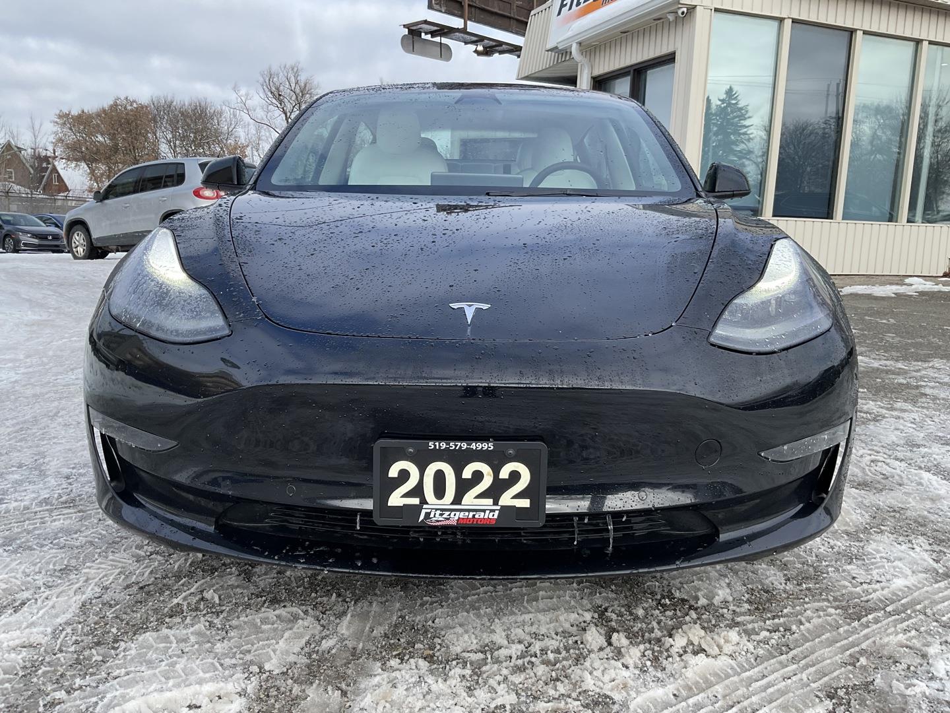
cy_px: 356
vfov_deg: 48.2
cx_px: 475
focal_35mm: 29
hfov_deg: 61.7
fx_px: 796
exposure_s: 1/709
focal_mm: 3
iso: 16
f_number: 1.8
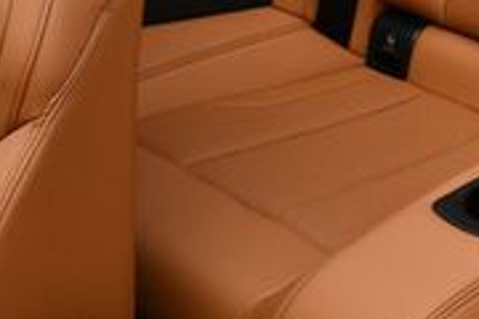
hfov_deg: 15.0
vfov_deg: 10.4
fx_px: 1703
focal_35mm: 128
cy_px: -136
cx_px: 681
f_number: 5.6
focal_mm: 18
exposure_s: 1/125
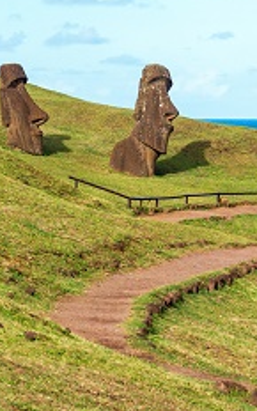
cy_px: 129
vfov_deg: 9.4
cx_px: 28
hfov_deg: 5.9
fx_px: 2510
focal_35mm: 224
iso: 200
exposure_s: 1/200
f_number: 8
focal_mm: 85
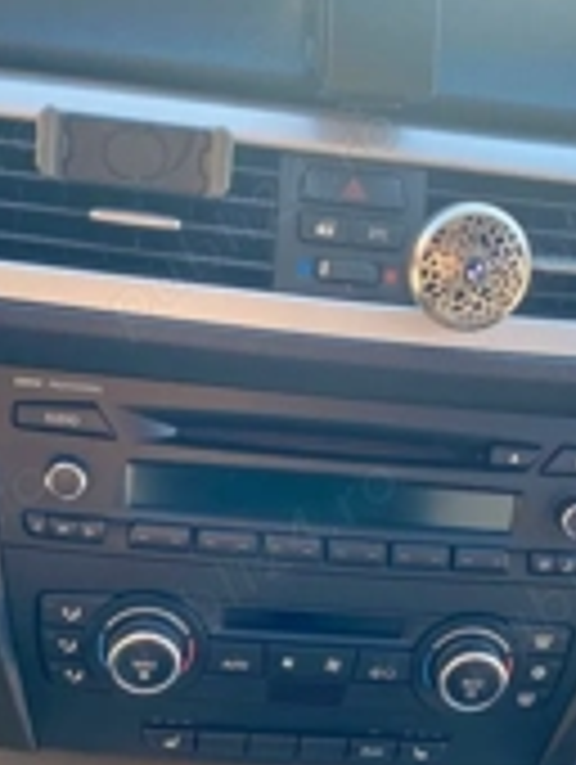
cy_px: 626
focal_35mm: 61
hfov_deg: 24.0
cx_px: 342
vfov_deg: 30.8
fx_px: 1350
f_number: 1.8
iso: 50
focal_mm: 4.25
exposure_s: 1/121
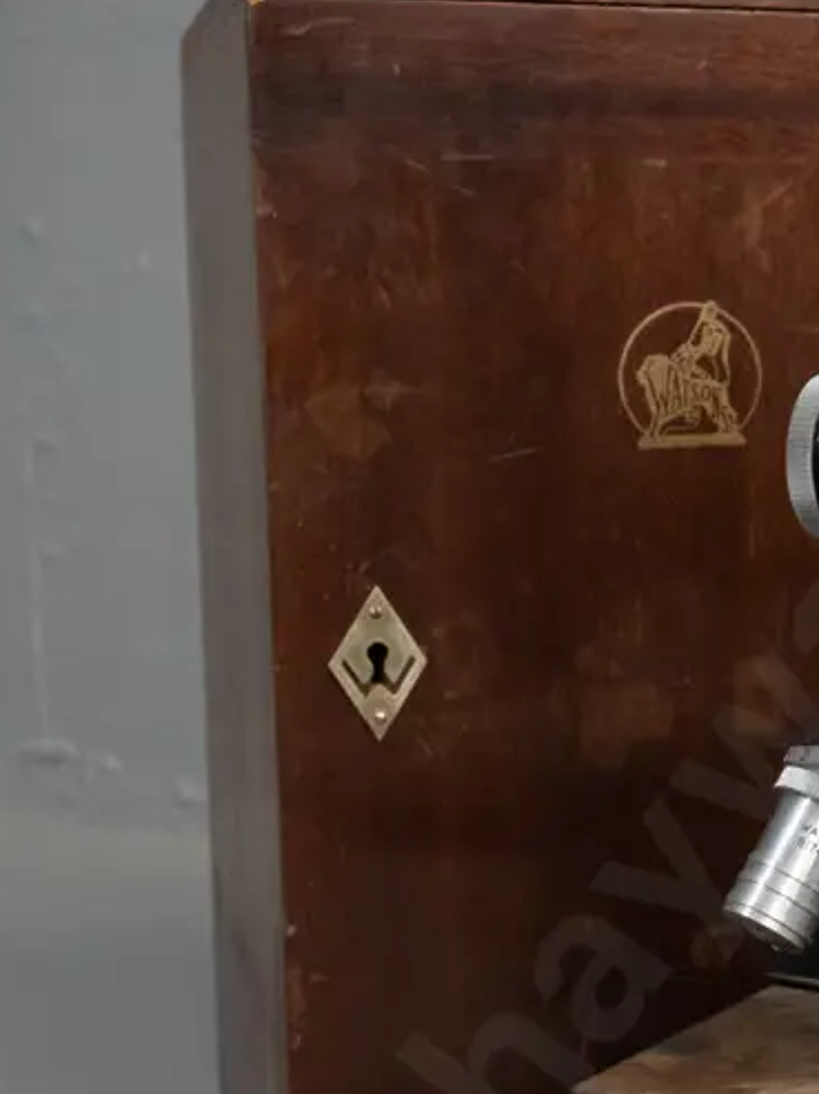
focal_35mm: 79
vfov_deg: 24.6
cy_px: 708
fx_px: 2495
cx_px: 792
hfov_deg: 18.2
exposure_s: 1/160
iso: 3200
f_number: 4.5
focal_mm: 19
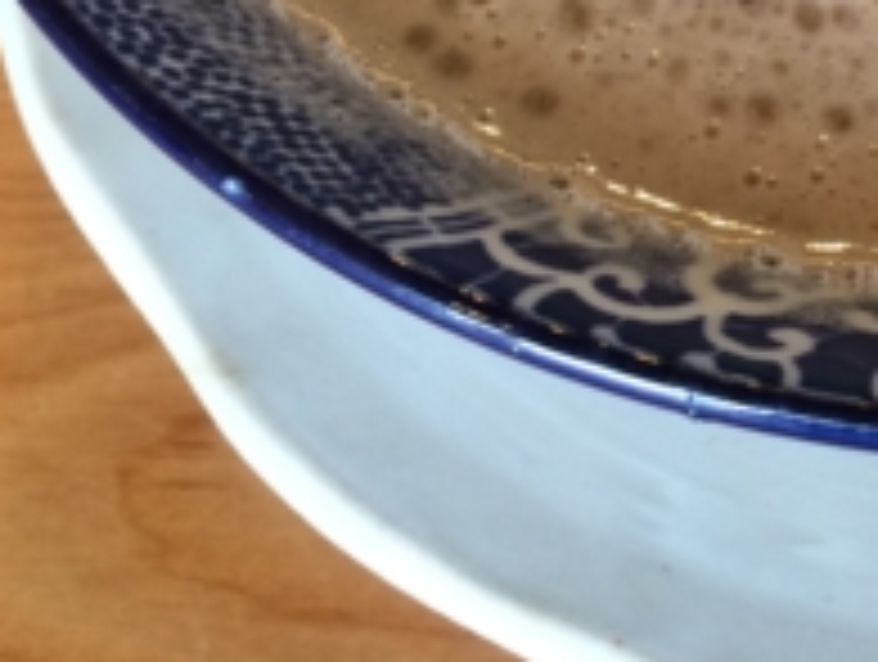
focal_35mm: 95
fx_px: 2414
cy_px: -392
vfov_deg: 14.4
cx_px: 1031
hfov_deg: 19.5
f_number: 2.2
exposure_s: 1/30
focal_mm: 4.15
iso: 40
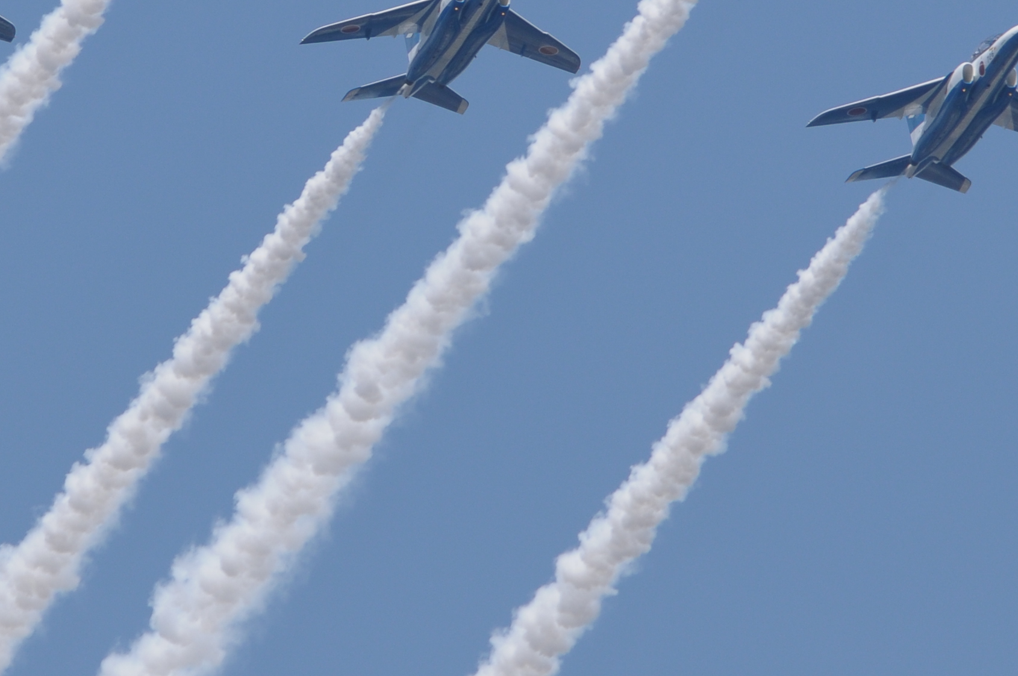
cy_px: 7
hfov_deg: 1.9
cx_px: 345
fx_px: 31176
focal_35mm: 1104
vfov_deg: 1.2
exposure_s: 1/1250
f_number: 6
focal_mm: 290
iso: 200
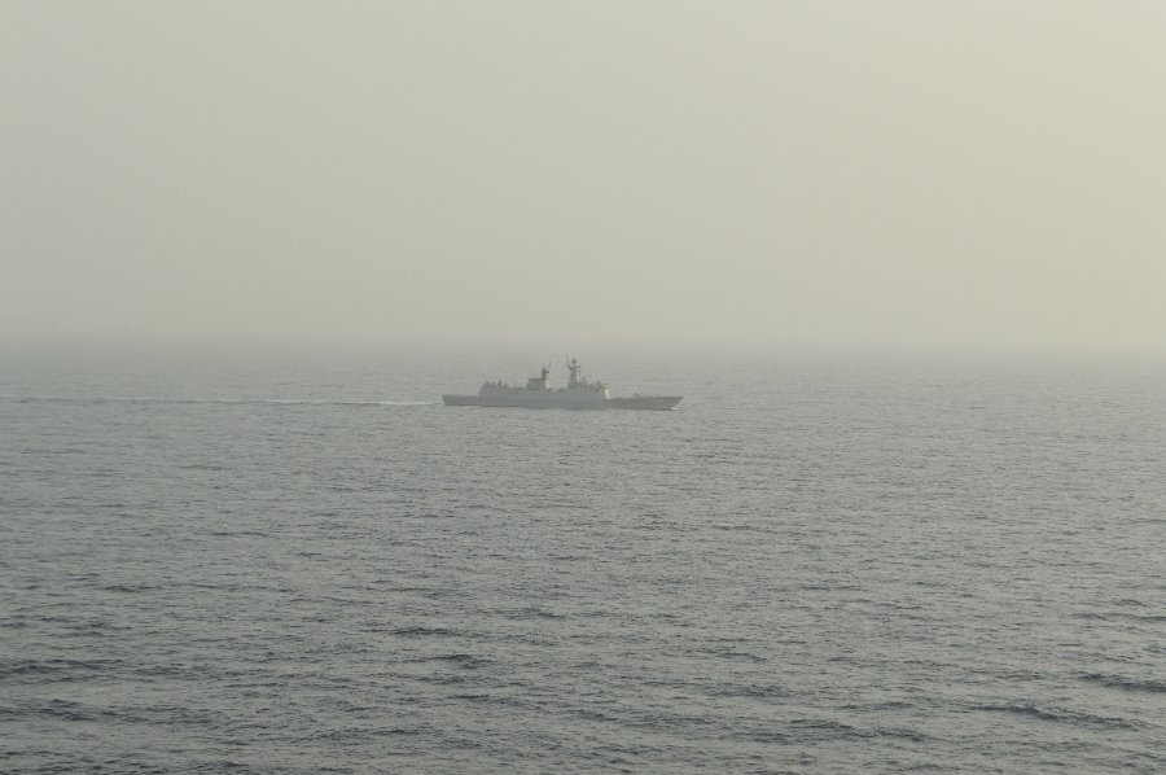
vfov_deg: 16.5
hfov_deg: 24.6
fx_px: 2669
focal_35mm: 82
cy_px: 388
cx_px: 583
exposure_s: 1/500
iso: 400
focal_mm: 55
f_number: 11
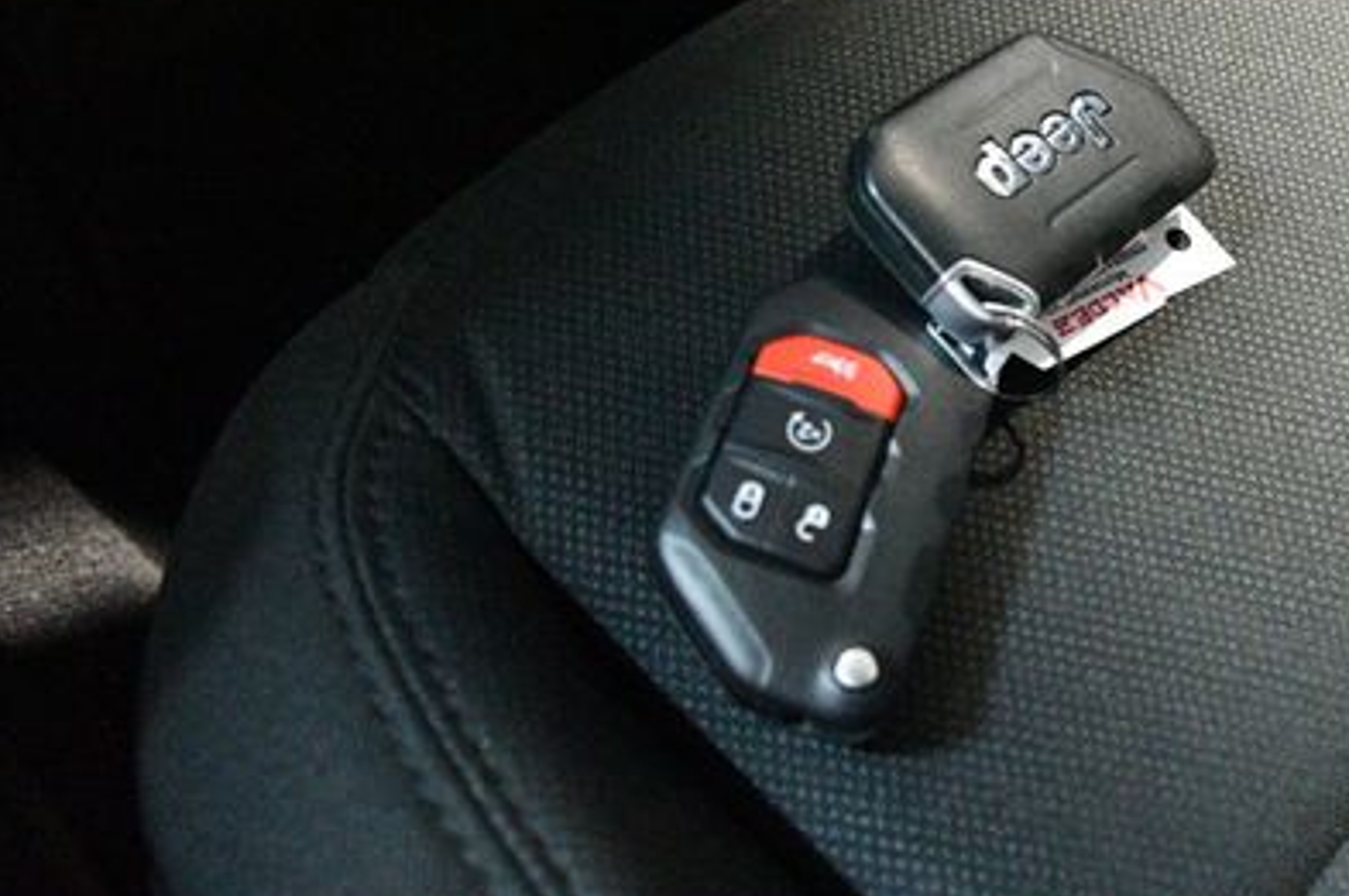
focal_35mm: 44
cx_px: 951
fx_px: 1647
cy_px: 299
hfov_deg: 43.6
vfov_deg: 30.2
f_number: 3.5
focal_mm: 18
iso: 12800
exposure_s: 1/25
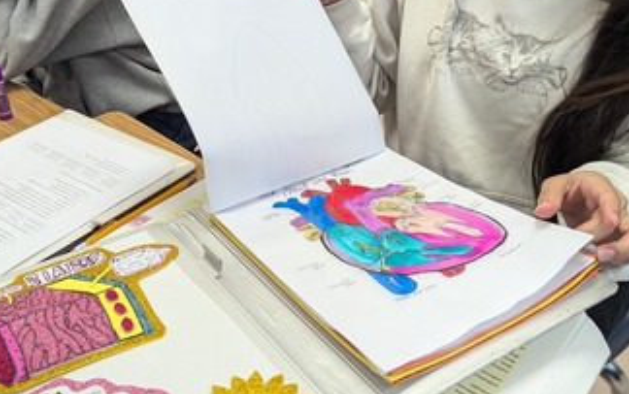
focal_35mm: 44
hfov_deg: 45.1
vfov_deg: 29.1
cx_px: 272
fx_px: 755
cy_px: 136
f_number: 1.85
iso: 113
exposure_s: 1/61.9
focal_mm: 6.81
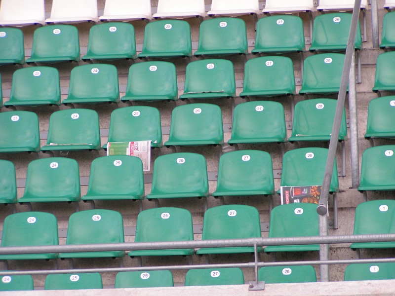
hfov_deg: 9.6
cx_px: 198
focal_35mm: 206
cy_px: 148
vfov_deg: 7.2
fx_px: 2351
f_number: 3.5
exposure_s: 1/250
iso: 125
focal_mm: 31.5
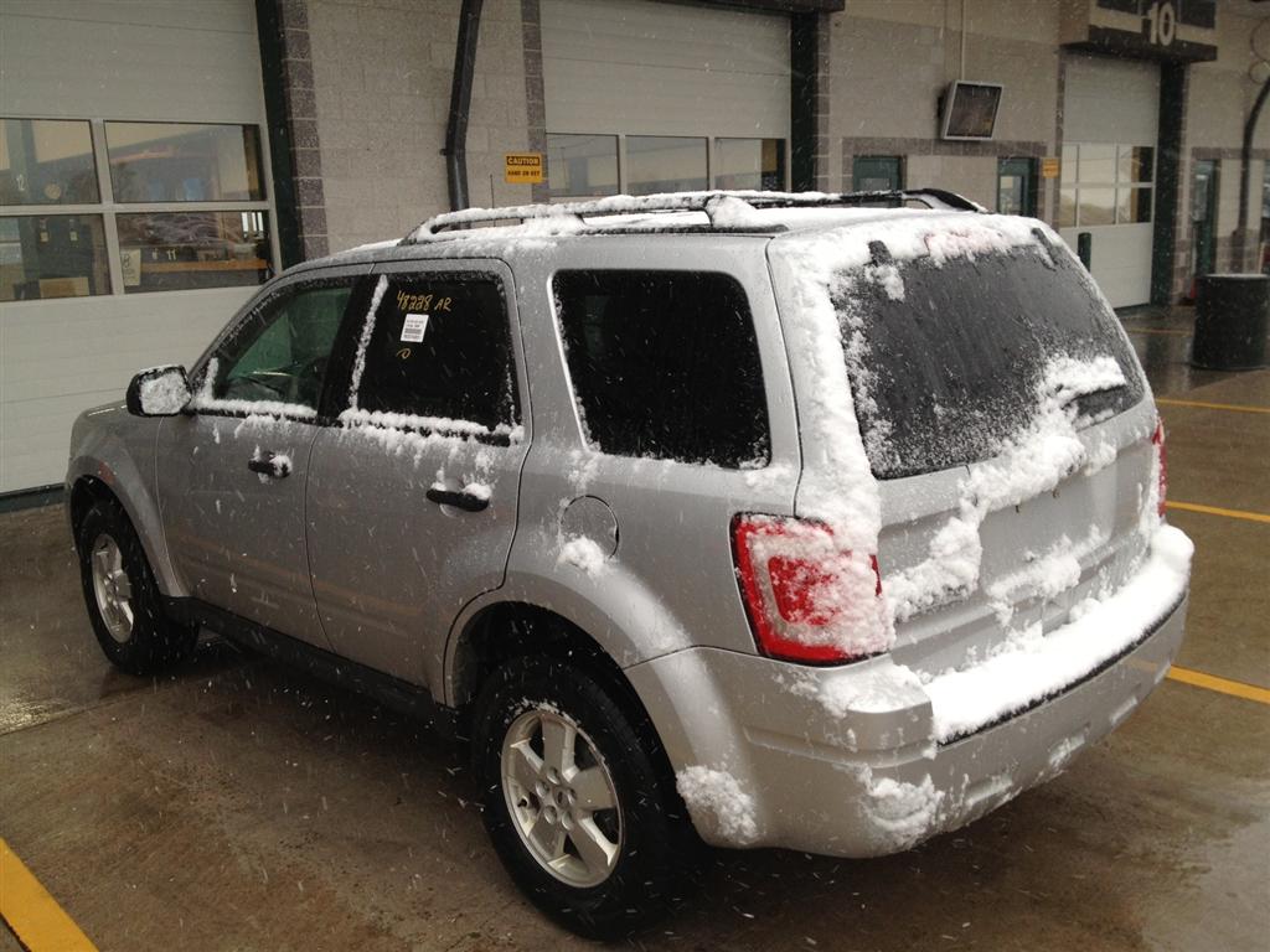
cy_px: 476
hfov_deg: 52.6
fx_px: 1284
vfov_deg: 40.7
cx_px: 635
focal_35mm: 35
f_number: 2.4
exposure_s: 1/120
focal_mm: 4.28
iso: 64
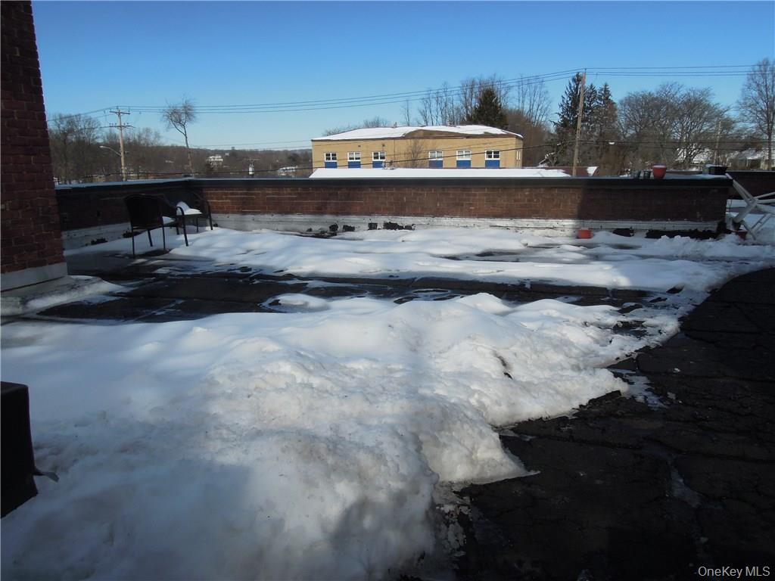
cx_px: 388
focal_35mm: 24
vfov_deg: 56.8
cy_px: 290
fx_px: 537
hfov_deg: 71.6
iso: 160
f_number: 5.6
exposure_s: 1/1250
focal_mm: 4.3
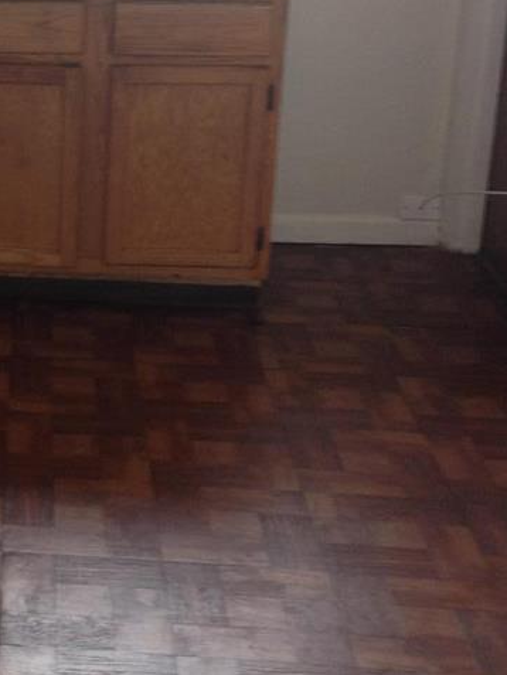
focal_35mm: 88
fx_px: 1718
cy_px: 192
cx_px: -113
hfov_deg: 16.1
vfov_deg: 22.1
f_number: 2.4
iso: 64
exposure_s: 1/20
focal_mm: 4.28
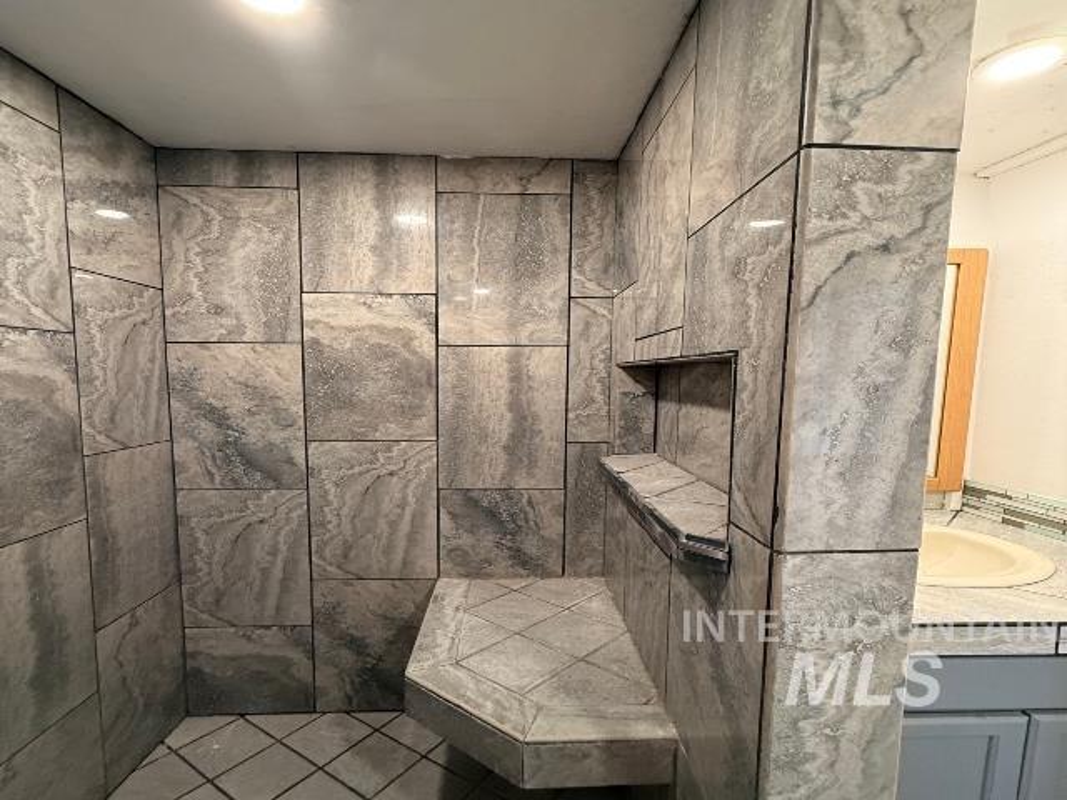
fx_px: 432
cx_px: 534
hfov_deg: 102.1
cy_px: 400
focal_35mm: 14
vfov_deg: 85.7
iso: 500
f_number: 2.2
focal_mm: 2.22
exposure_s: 1/60
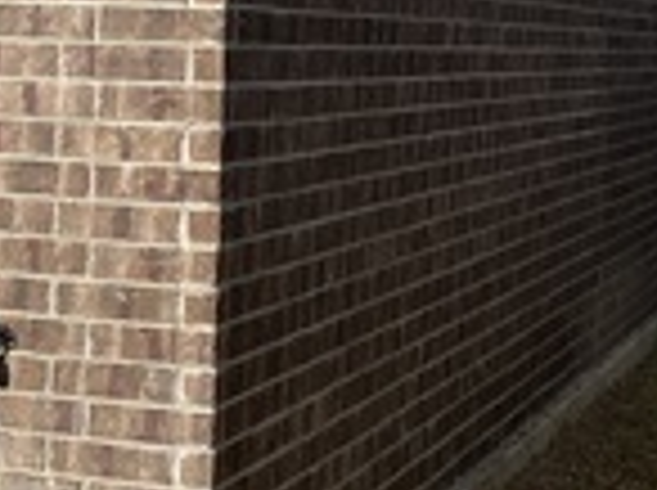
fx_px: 2160
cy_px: -9
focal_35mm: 114
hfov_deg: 17.1
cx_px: 112
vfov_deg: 12.8
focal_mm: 5.1
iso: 50
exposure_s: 1/3311
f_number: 1.6
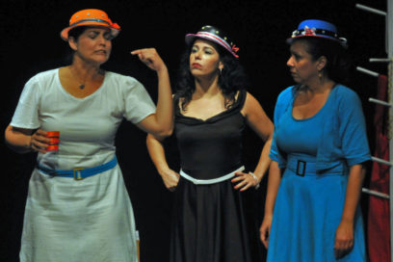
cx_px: 196
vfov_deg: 6.3
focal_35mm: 218
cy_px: 131
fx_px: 2374
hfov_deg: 9.5
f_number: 4.5
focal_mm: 145
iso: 1600
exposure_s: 1/160
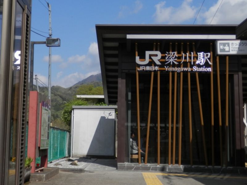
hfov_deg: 46.8
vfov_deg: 35.9
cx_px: 124
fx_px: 285
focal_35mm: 40
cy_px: 92
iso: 80
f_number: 10.4
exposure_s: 1/160
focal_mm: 7.3
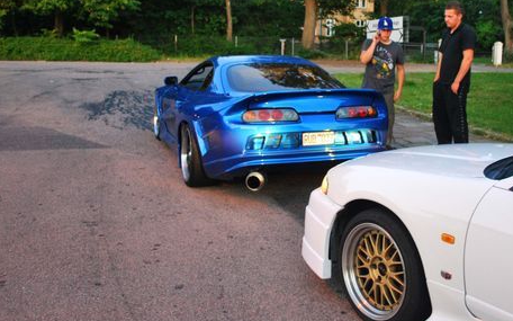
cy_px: 102
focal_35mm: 43
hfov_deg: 45.8
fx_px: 601
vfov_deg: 29.6
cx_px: 322
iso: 720
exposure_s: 1/30
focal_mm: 20
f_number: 3.8
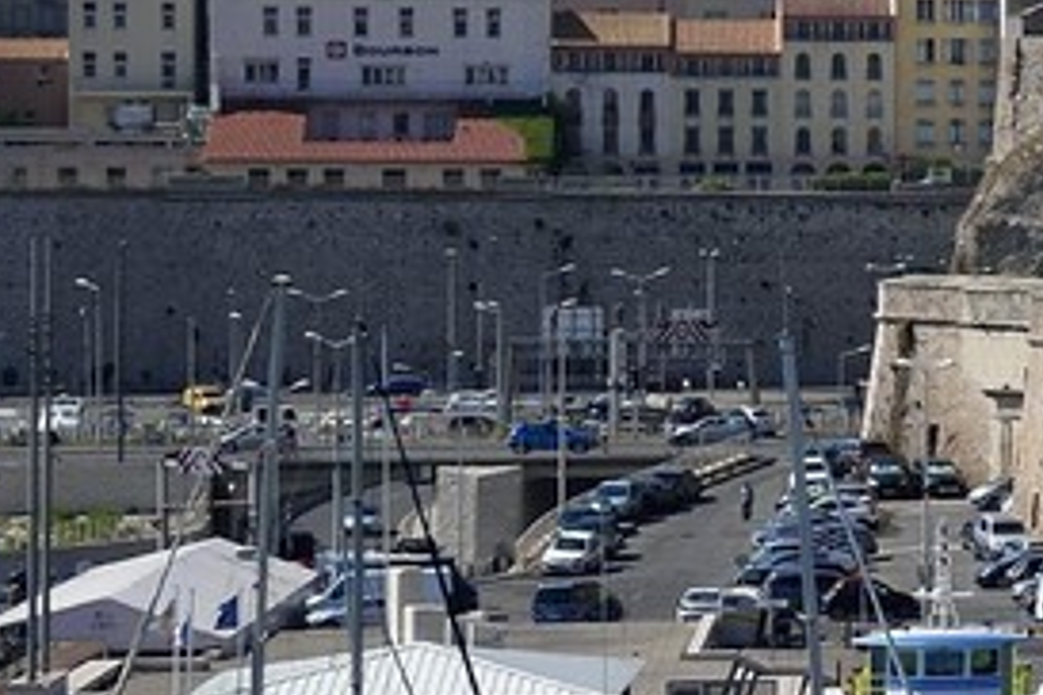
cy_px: 233
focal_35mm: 223
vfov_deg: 6.2
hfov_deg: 8.1
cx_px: 3003
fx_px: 6460
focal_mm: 38
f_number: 14
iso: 200
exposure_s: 1/320
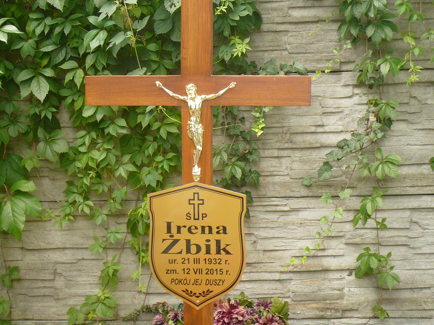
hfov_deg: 30.3
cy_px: 162
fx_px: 802
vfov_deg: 22.9
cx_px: 217
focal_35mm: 64
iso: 100
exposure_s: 1/60
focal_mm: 6.9
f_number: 3.3
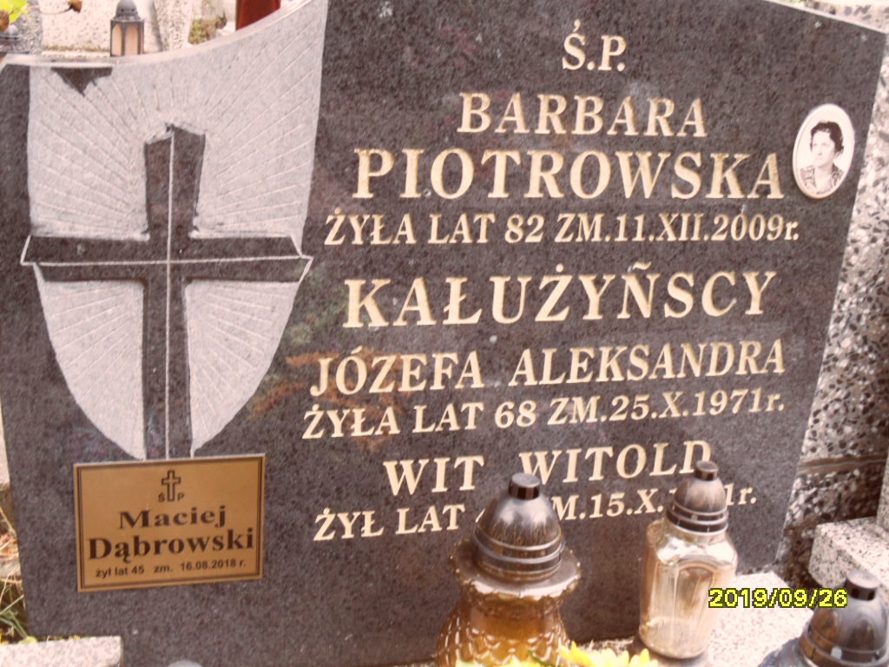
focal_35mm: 50
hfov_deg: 38.2
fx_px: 1284
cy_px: 334
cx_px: 444
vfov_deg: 29.1
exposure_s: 1/45
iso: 160
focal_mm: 8.2
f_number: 3.8
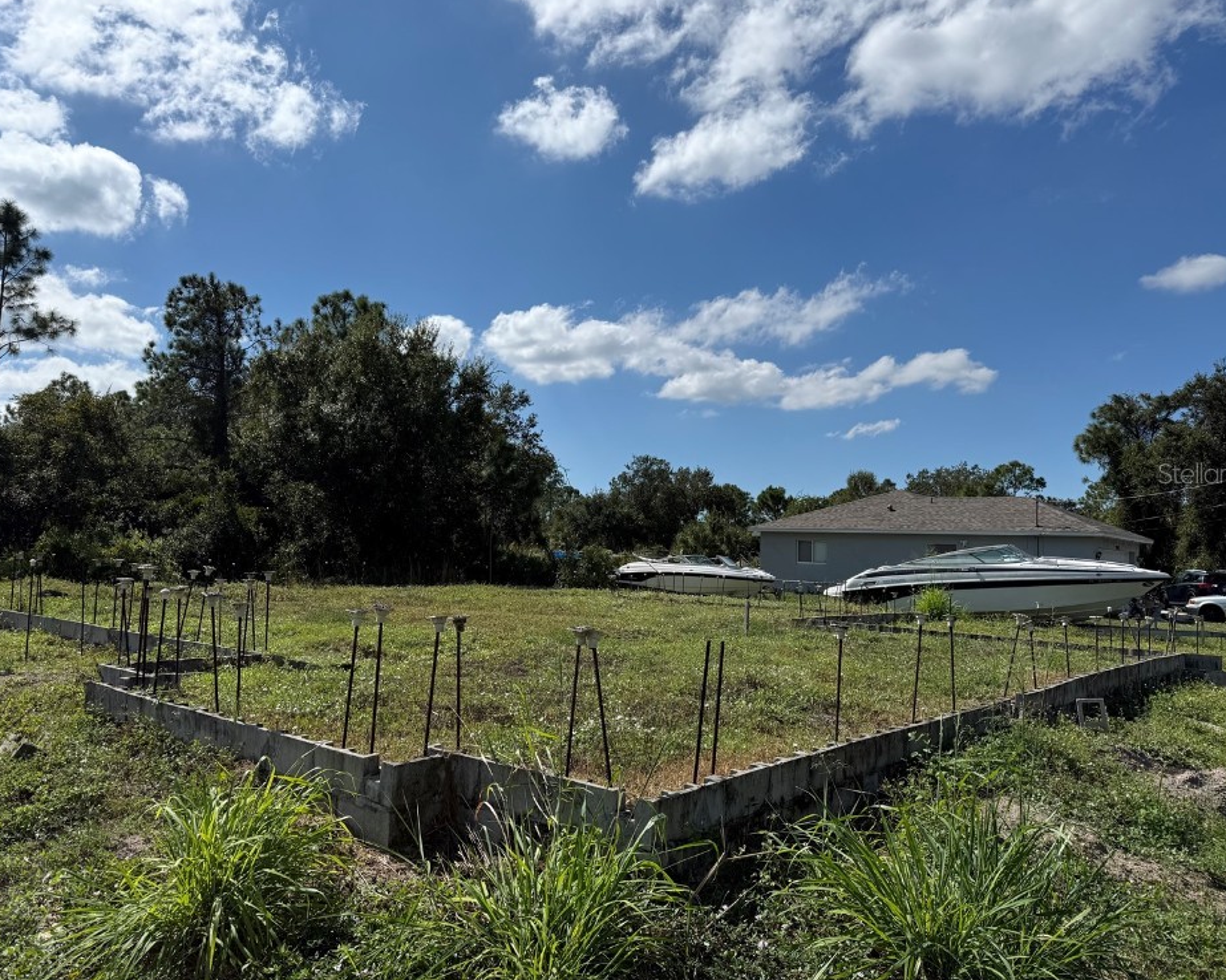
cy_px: 473
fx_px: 943
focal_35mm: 26
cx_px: 603
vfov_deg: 54.9
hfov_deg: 66.0
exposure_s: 1/8130
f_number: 1.78
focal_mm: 6.76
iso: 80
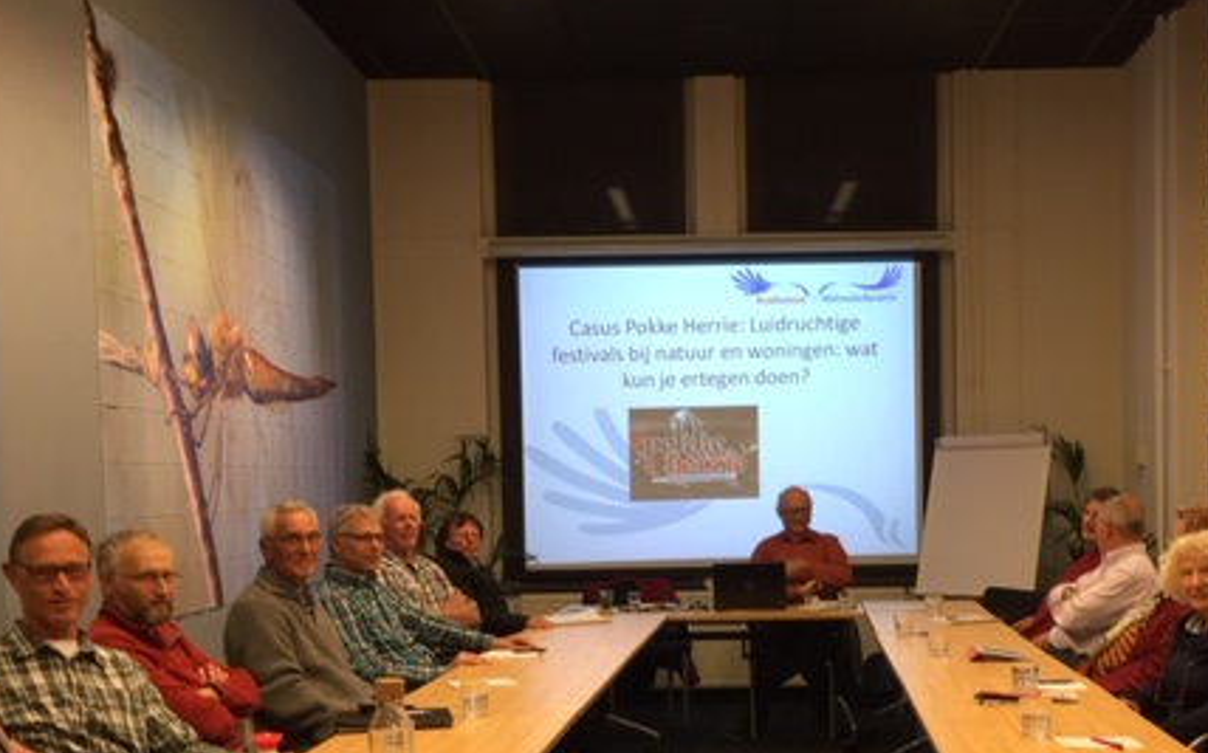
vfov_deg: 27.6
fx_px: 1514
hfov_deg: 43.3
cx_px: 725
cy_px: 553
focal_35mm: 46
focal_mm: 4.15
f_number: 2.2
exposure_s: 1/33
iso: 80
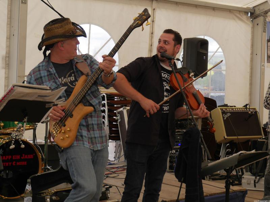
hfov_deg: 38.2
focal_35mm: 50
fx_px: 390
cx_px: 135
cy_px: 101
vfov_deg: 29.1
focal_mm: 25
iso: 200
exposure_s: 1/125
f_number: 5
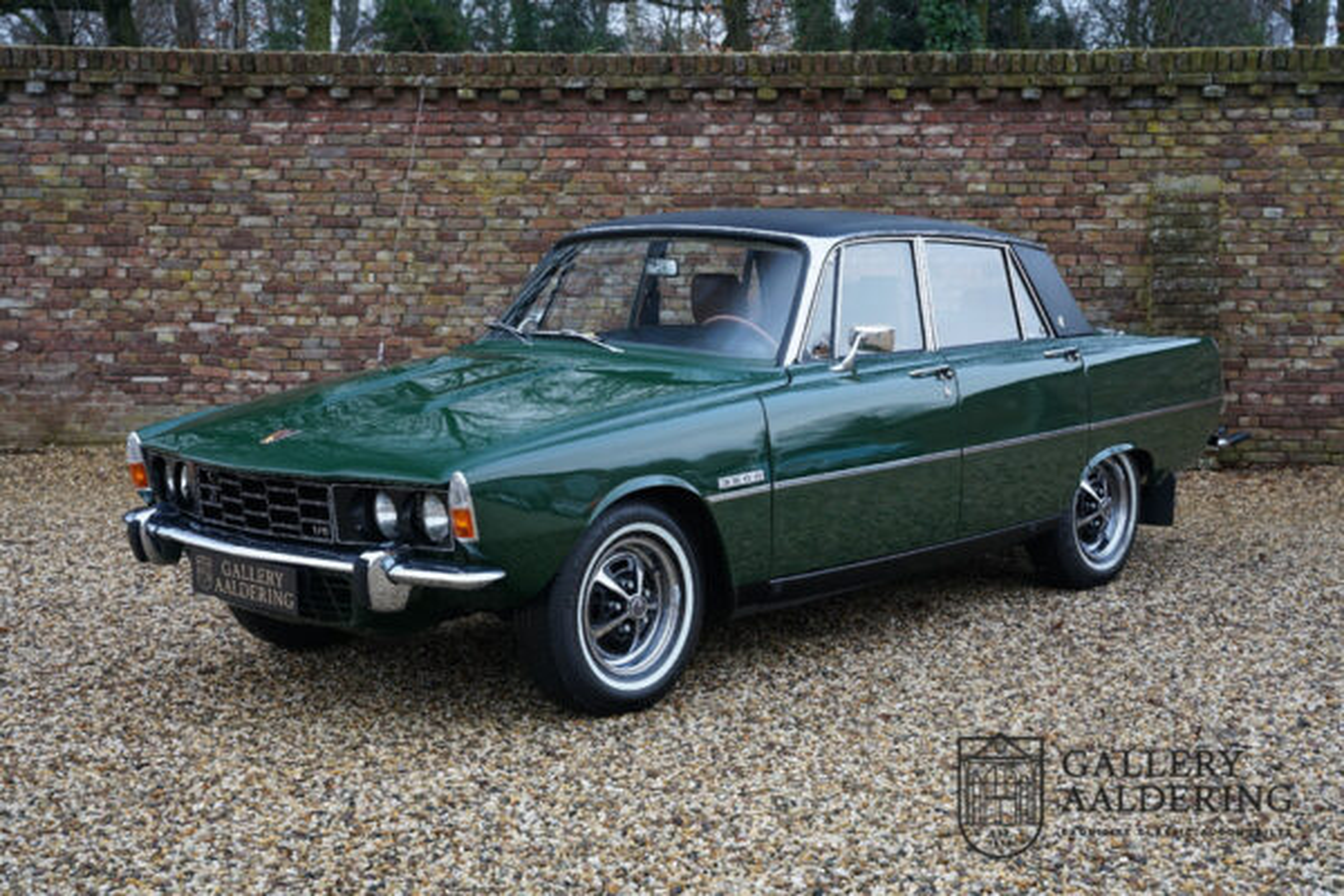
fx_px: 1967
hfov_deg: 37.7
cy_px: 448
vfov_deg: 25.7
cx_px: 672
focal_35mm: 53
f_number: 6.3
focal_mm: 52.7
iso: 800
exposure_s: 1/60
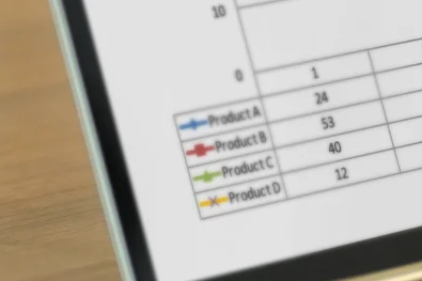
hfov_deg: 6.2
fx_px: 3796
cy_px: 57
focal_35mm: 324
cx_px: 876
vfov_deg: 4.2
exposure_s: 1/160
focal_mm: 50
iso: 640
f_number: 2
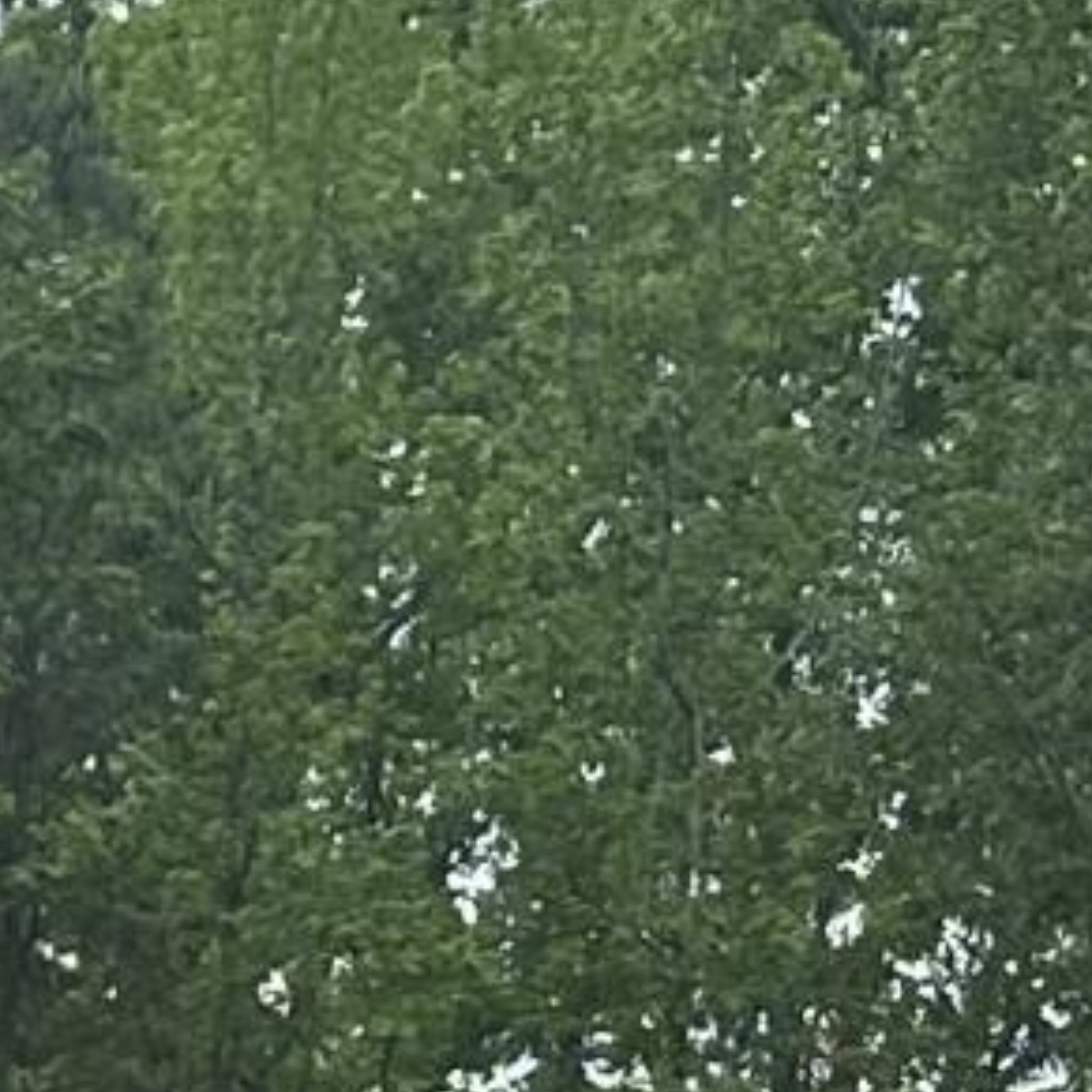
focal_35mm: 219
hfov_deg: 7.6
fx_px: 7816
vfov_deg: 7.2
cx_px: -1325
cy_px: 3175
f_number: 1.78
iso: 80
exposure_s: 1/1374
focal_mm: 6.86
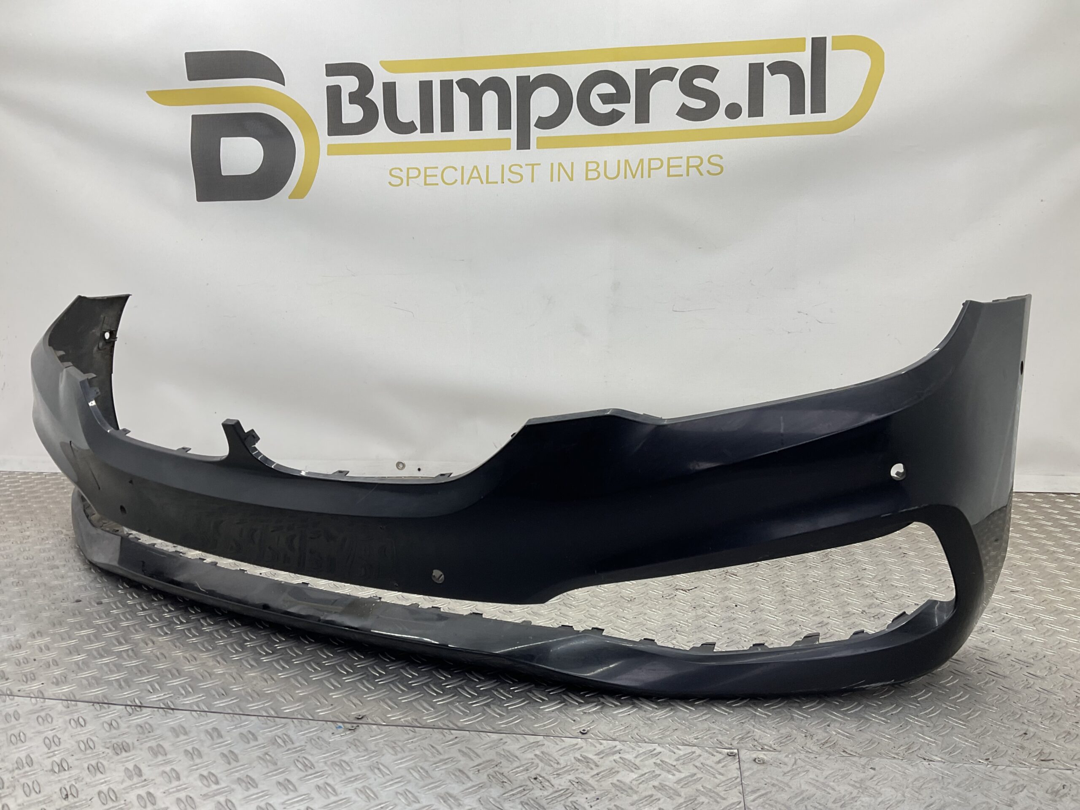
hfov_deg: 61.7
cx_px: 540
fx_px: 905
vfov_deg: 48.2
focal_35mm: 29
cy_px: 405
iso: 20
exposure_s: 1/100
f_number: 1.8
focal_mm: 3
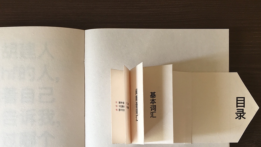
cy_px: 121
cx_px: 92
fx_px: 318
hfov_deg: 44.1
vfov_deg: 25.5
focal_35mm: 46
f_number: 2.2
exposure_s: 1/50
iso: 32
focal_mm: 4.15
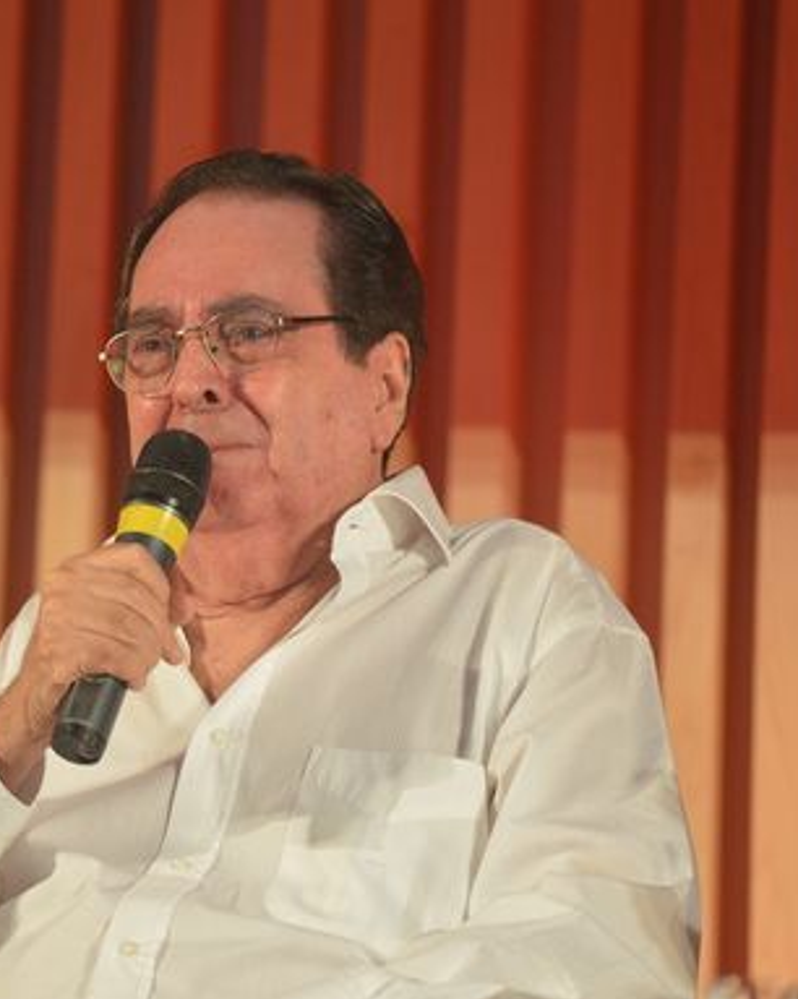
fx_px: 8391
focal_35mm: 284
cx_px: 183
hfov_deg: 5.4
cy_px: 500
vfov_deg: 6.8
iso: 3200
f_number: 4
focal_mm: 200
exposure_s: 1/160
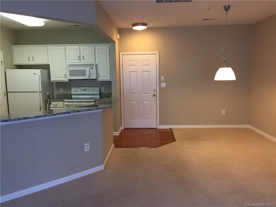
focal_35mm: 29
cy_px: 104
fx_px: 231
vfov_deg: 48.2
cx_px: 138
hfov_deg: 61.7
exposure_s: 1/30
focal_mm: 4.15
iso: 125
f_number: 2.2
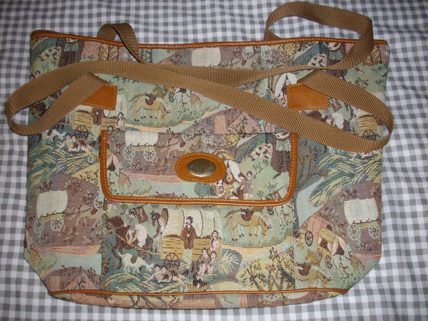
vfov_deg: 38.7
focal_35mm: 37
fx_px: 457
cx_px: 214
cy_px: 160
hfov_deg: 50.1
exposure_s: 1/50
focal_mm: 6.2
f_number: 2.8
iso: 160
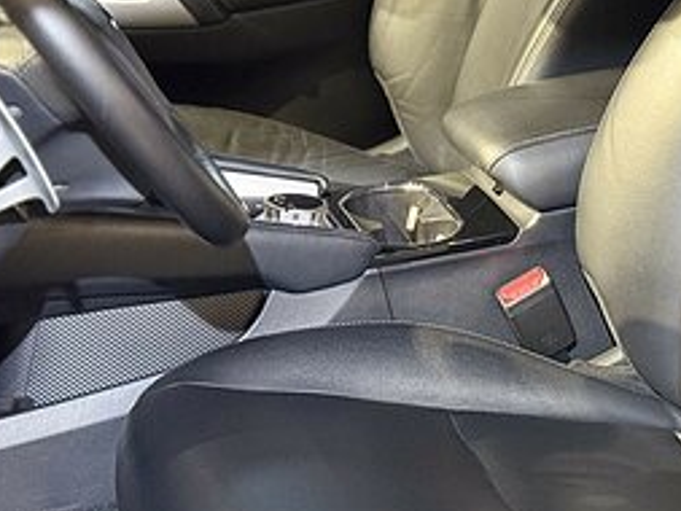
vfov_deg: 14.2
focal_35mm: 104
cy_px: 113
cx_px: 700
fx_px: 2047
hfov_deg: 18.3
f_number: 1.78
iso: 400
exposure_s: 1/31
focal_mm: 6.76
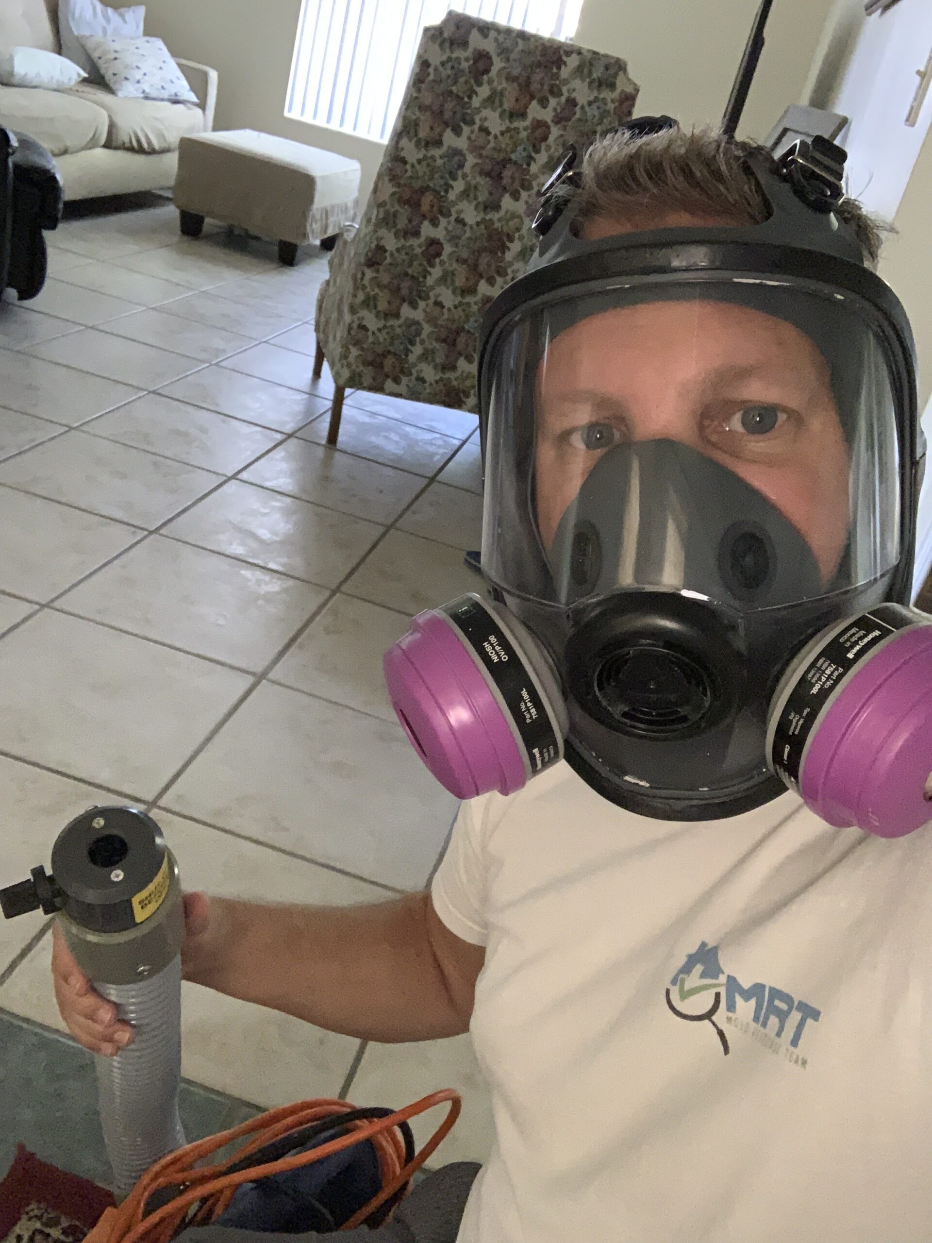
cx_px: 466
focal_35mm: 32
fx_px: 1149
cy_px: 622
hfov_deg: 44.2
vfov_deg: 56.8
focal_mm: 2.87
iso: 640
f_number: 2.2
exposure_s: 1/30
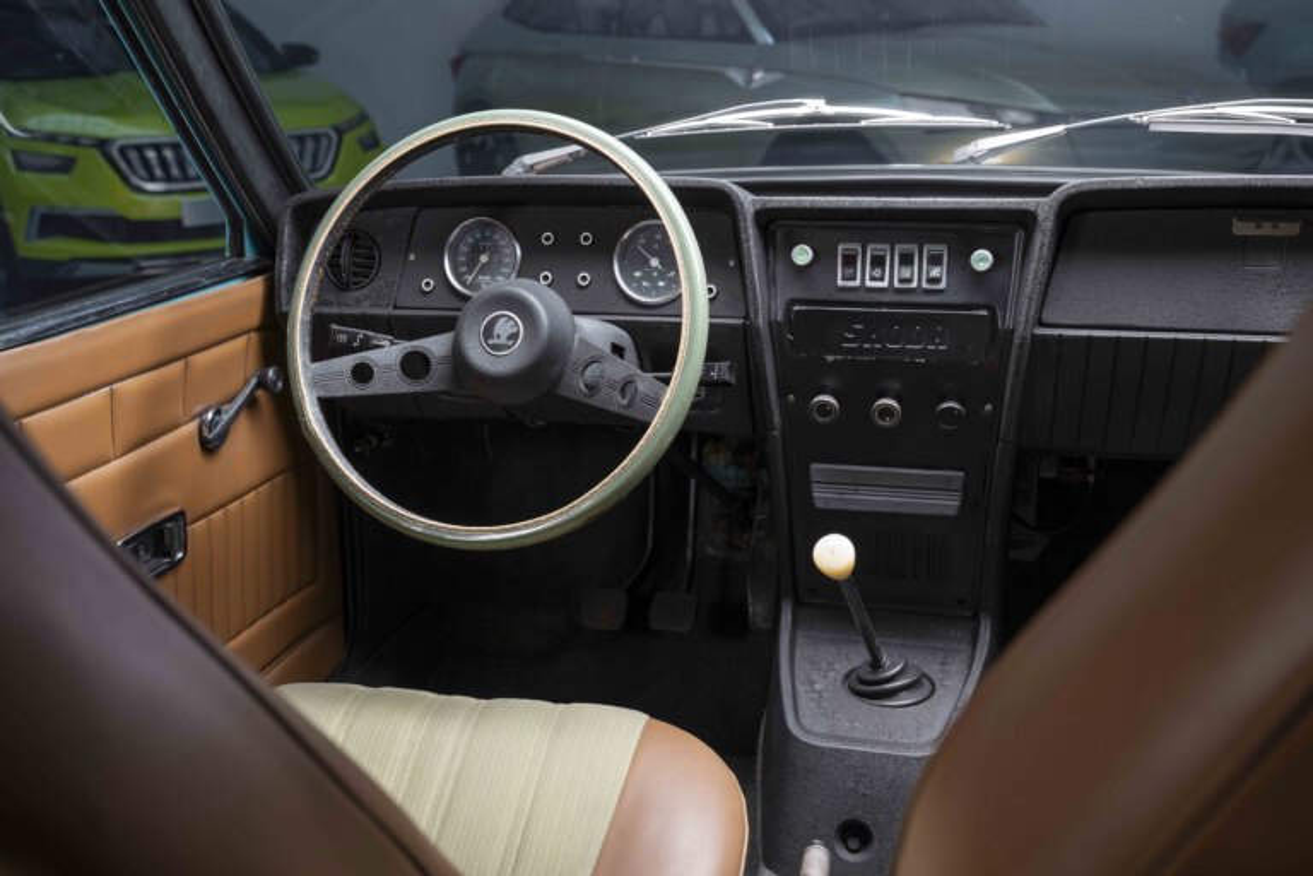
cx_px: 656
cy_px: 438
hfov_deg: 54.4
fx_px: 1276
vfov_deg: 37.9
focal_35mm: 35
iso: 500
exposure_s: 1/20
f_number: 5.6
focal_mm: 35
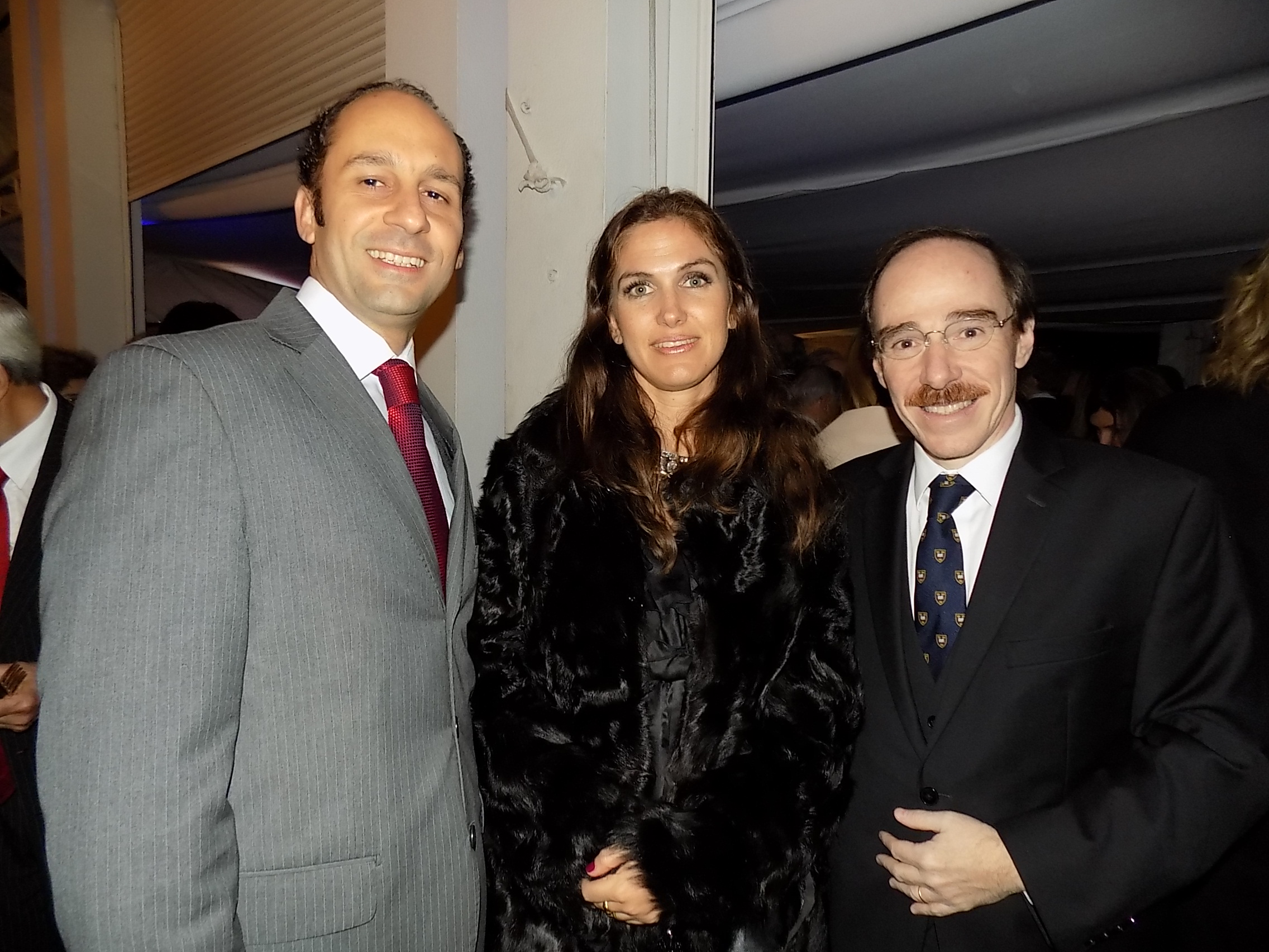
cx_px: 634
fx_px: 843
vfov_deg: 58.9
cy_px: 476
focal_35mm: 23
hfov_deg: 73.9
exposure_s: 1/30
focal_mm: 4
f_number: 3.1
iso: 200
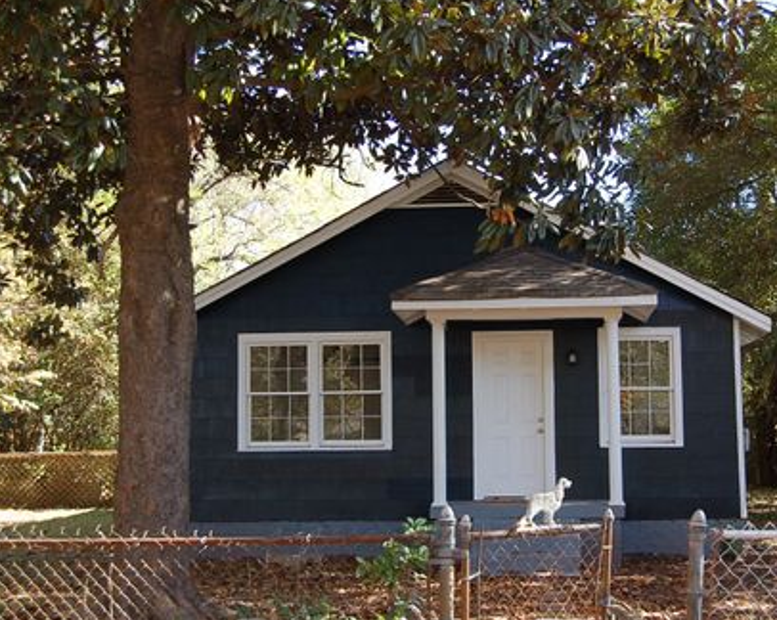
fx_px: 1195
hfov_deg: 35.9
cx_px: 461
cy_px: 312
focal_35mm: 52
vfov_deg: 29.1
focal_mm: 30
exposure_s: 1/125
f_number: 5.6
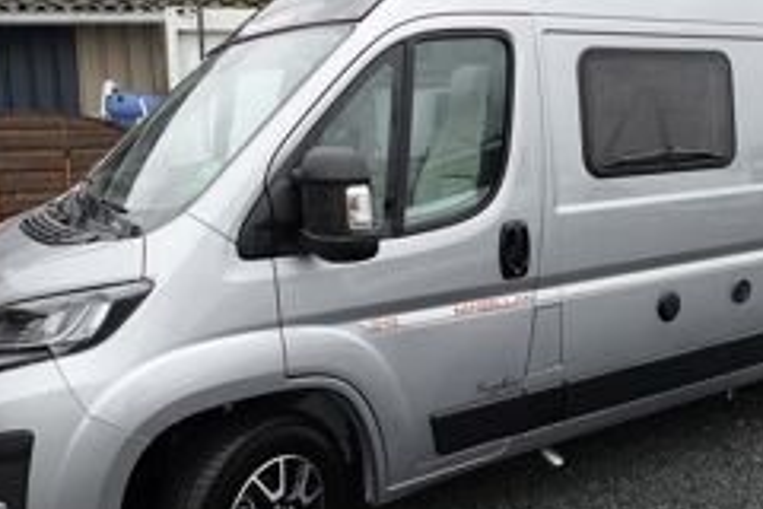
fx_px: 848
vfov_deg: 33.4
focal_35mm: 40
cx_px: 477
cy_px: 248
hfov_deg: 48.0
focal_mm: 7.6
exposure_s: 1/200
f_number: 2
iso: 125
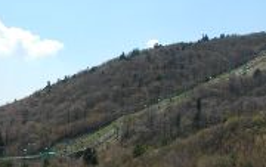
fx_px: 566
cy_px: 112
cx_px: -31
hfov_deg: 24.5
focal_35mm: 78
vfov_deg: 16.7
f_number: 11
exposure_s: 1/400
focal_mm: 18
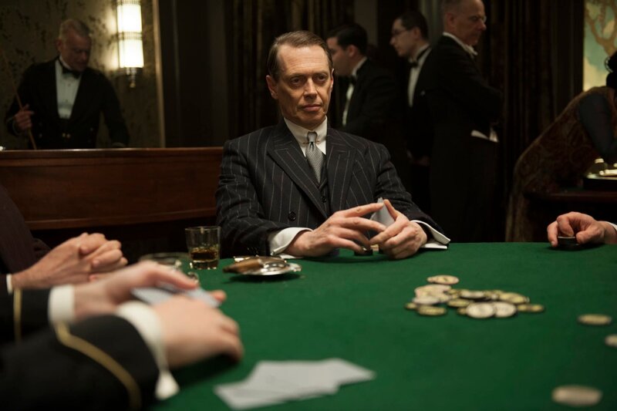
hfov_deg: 41.1
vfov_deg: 28.1
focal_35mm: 48
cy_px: 206
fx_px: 822
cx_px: 308
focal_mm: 48
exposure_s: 1/125
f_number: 2.8
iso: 800
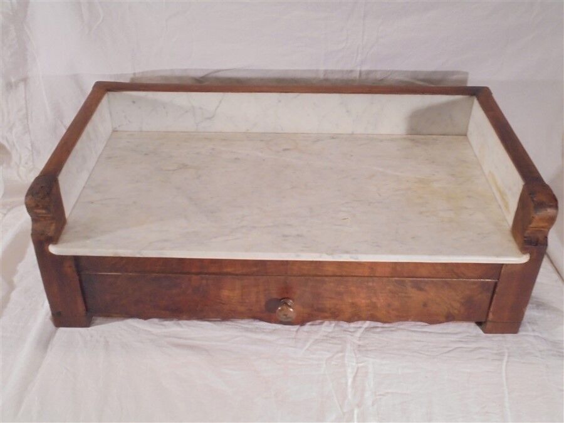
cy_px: 212
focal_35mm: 38
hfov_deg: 49.0
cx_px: 282
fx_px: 619
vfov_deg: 37.7
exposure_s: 1/20
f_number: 4.2
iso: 400
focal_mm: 6.9
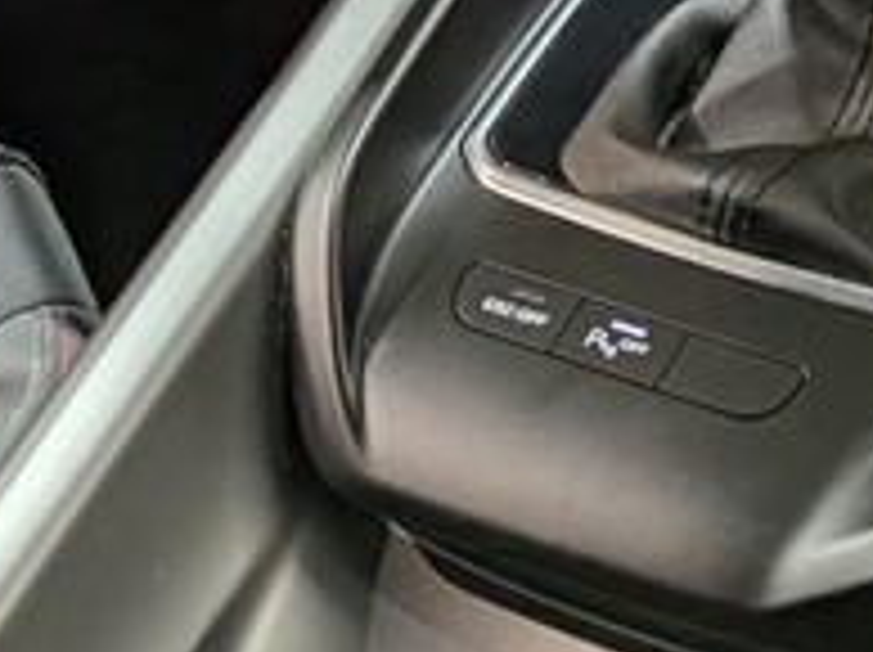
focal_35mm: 127
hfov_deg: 15.5
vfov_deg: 10.2
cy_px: -886
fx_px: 3199
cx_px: 508
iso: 77
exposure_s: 1/50
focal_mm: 4.53
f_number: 1.7
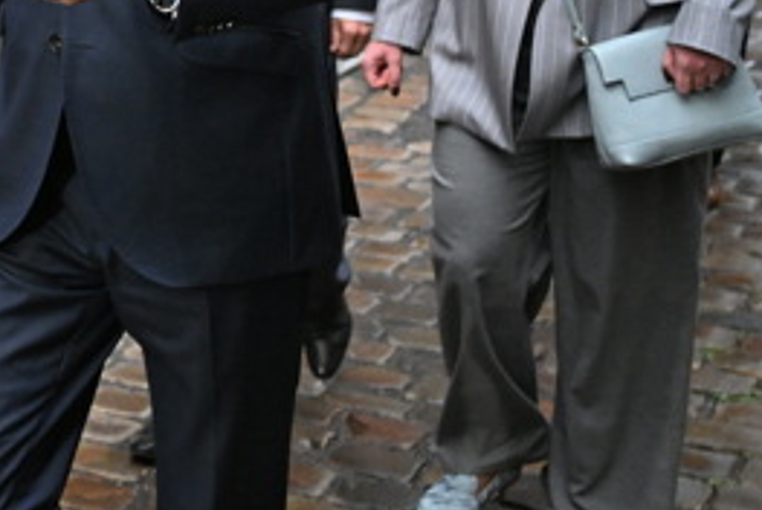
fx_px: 1638
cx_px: -235
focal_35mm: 77
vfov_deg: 16.8
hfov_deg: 23.2
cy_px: -139
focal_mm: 29.5
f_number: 3.5
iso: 8000
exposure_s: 1/250
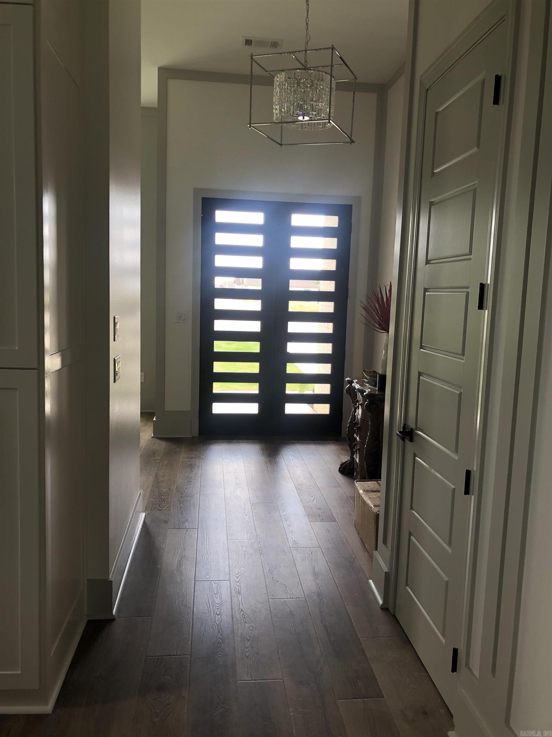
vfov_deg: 63.4
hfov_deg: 49.7
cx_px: 276
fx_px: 595
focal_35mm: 28
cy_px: 368
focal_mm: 3.99
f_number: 1.8
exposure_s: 1/40
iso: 25
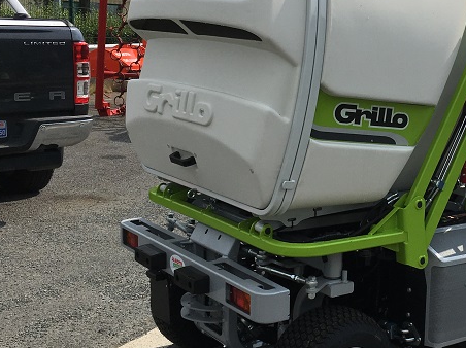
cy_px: 154
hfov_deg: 30.6
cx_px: 400
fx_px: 820
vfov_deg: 24.0
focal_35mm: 61
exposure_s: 1/2747
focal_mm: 4.15
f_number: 2.2
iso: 25
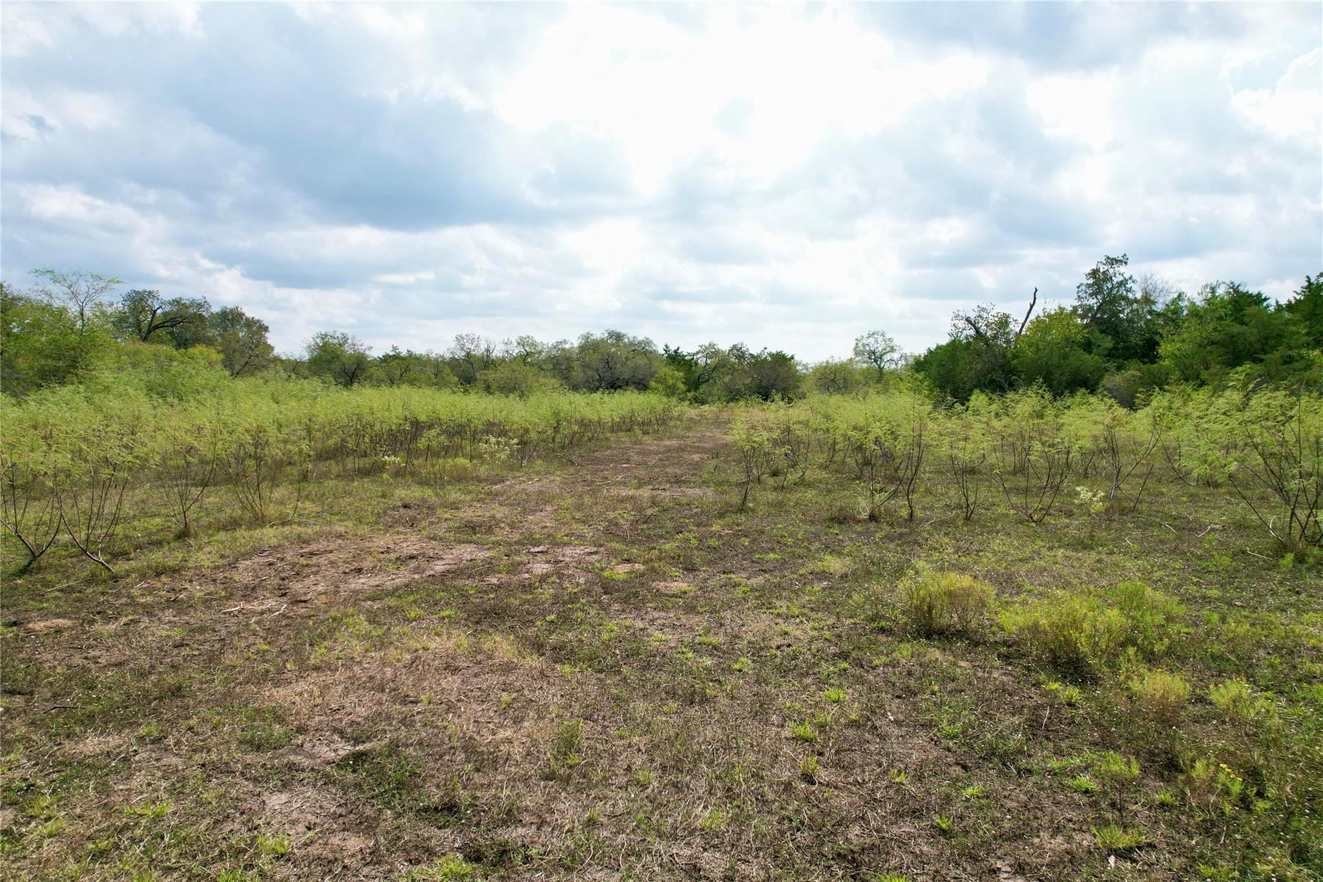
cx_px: 662
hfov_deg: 78.6
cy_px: 441
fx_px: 808
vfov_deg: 57.2
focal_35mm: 22
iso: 200
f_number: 2.8
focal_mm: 8.38
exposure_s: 1/2000
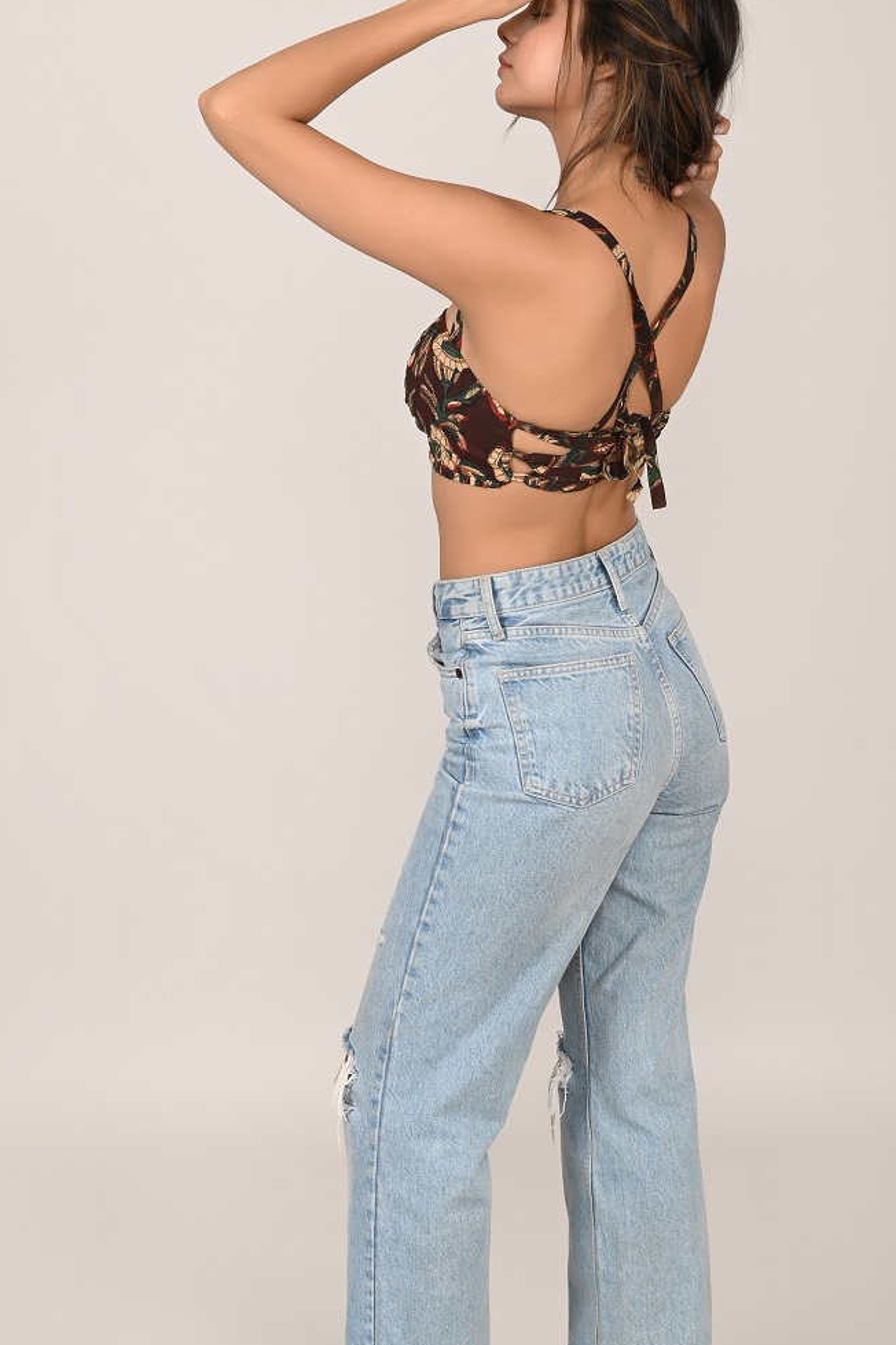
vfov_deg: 29.2
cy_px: 743
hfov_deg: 19.7
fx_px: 2576
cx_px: 539
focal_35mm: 69
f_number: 9
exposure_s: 1/200
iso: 200
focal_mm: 50
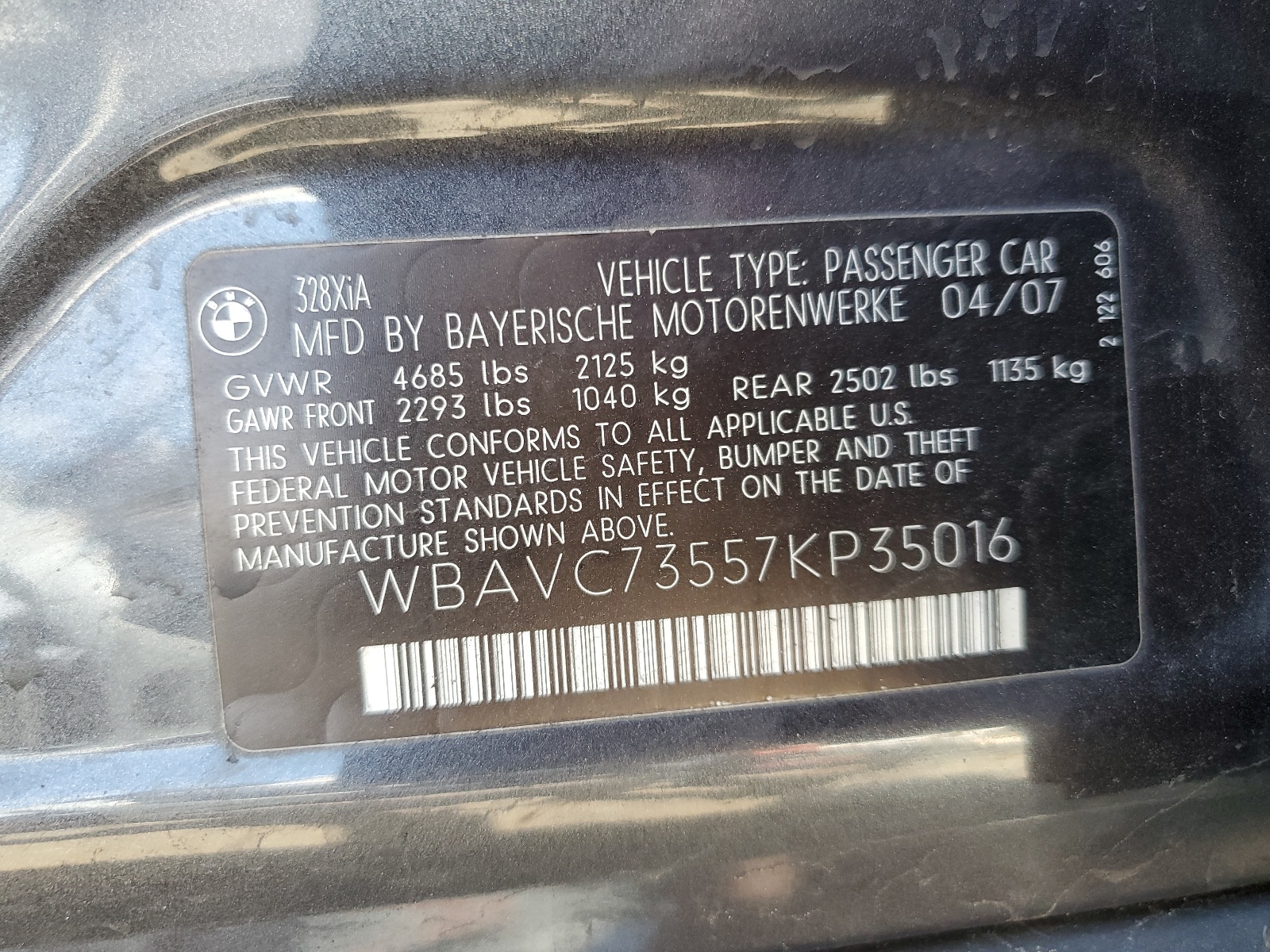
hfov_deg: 67.3
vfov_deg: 53.1
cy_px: 476
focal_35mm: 26
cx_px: 635
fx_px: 954
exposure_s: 1/120
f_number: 1.5
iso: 73
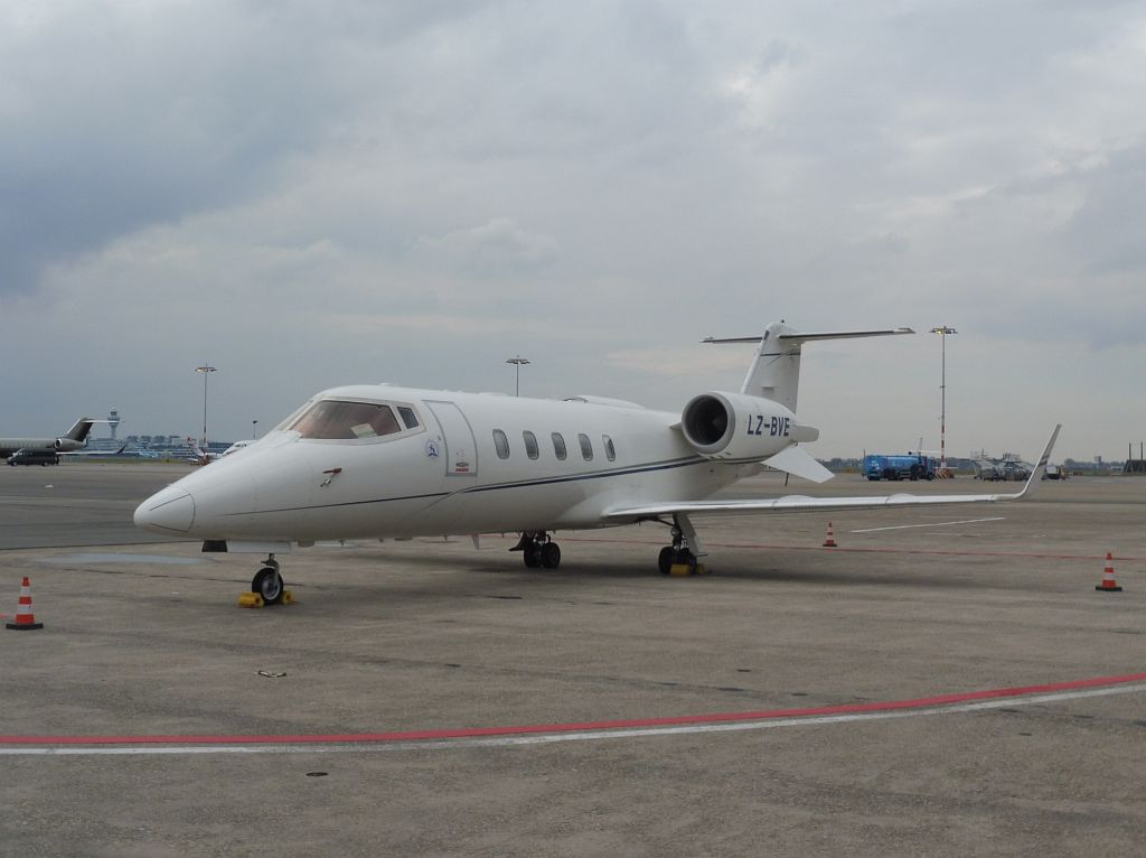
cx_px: 573
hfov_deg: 40.5
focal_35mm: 47
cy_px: 429
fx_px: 1555
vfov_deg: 30.8
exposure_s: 1/640
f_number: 5
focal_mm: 8.5
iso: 100
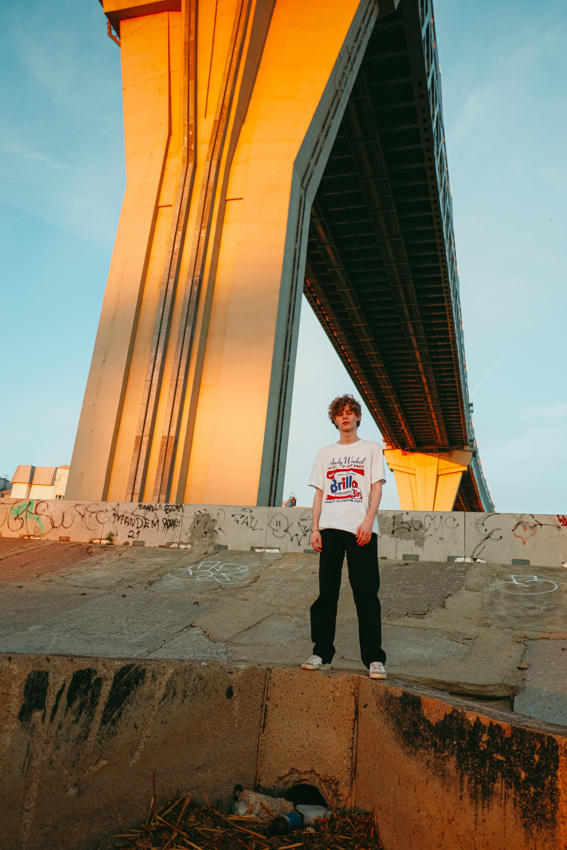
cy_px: 425
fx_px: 638
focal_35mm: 27
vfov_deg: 67.4
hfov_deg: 47.9
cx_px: 284
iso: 800
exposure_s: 1/2000
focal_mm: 18
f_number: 2
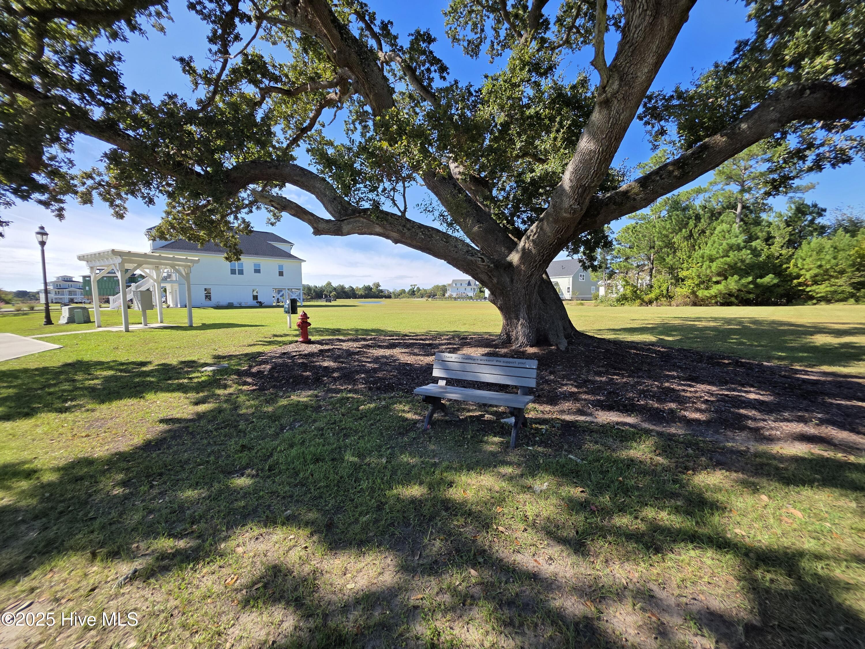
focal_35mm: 13
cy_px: 324
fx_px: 325
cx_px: 432
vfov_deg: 89.9
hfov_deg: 106.2
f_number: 1.9
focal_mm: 2.2
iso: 40
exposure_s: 1/1173
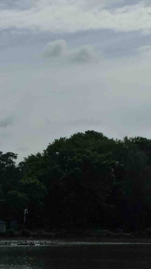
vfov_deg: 18.4
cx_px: 213
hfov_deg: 10.2
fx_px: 826
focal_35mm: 116
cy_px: 107
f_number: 5
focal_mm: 8.7
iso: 160
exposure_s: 1/2000
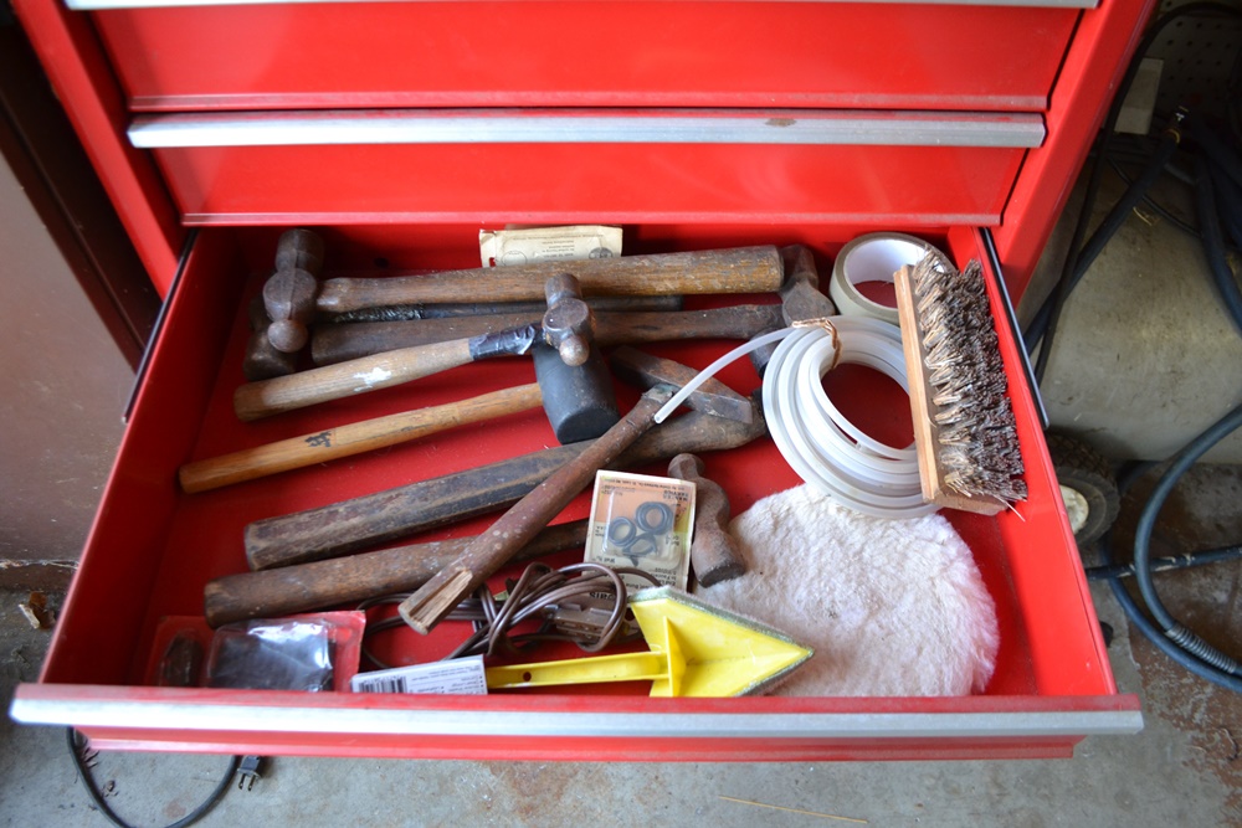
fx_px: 932
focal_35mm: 27
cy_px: 414
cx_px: 621
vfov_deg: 47.9
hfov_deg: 67.4
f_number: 3.5
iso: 800
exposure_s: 1/30
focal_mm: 18
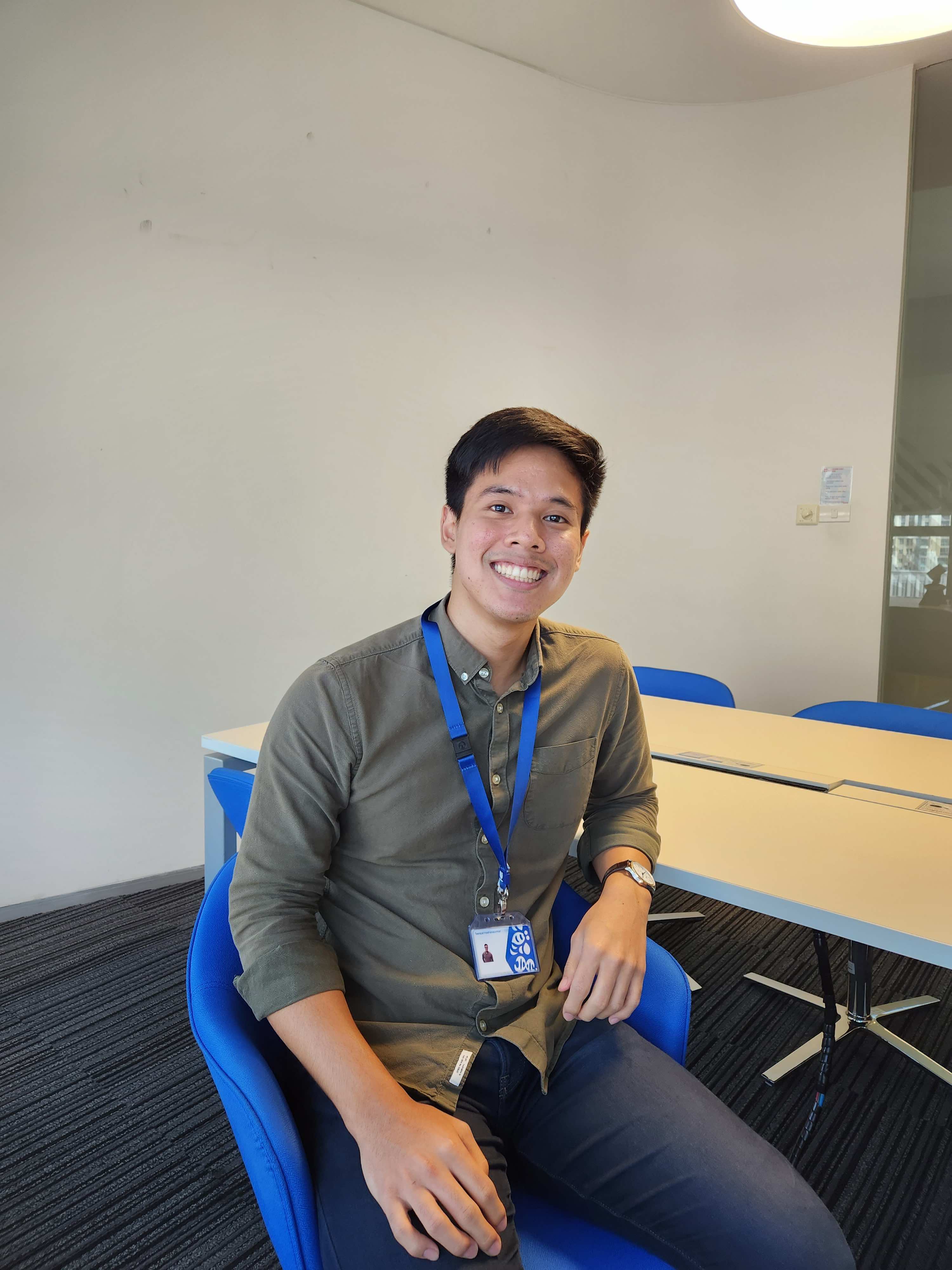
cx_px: 476
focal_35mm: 23
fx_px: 843
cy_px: 635
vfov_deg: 73.9
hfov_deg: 58.9
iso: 100
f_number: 1.8
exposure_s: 1/100
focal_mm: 5.4
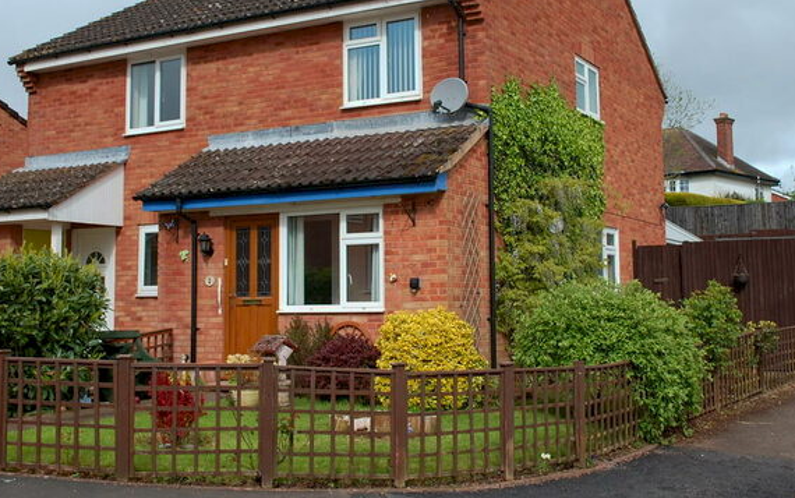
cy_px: 199
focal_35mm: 45
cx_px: 400
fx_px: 976
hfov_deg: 44.3
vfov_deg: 28.6
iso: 200
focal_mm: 24
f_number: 6.3
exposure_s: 1/160
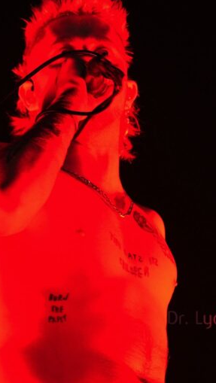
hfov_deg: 6.1
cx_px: 92
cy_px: 191
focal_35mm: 199
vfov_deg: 10.8
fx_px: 2023
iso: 1250
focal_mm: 84
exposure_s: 1/160
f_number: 5
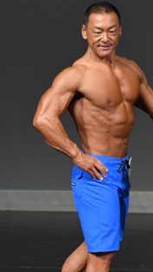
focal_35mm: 822
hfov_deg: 1.5
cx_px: -75
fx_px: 5927
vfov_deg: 2.6
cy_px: 173
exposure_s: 1/400
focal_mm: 210
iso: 4000
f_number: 5.6
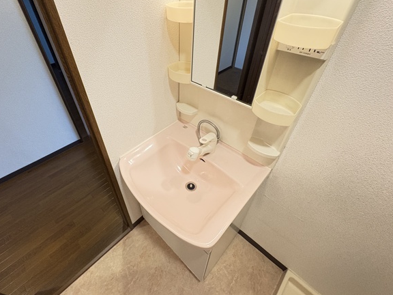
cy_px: 133
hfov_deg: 90.8
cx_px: 177
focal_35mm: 17
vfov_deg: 74.5
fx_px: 193
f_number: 2.2
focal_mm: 2.22
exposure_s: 1/60
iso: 640
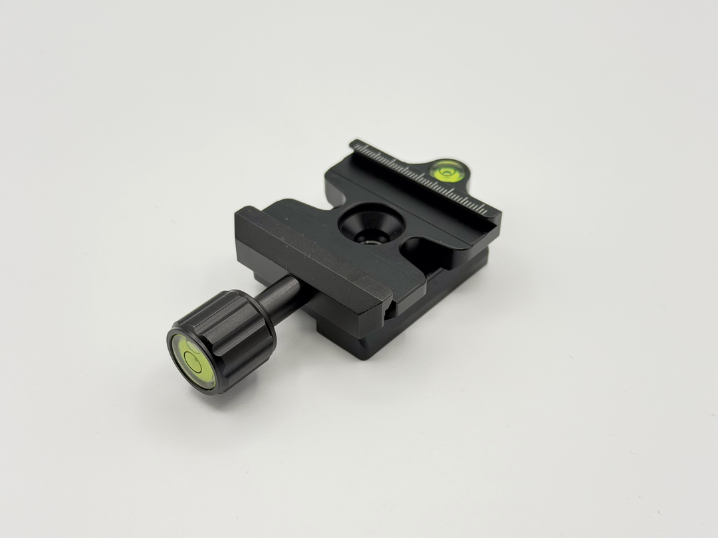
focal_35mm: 48
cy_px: 269
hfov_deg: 39.7
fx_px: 996
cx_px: 359
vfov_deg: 30.3
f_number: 1.78
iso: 64
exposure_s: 1/611
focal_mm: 6.76
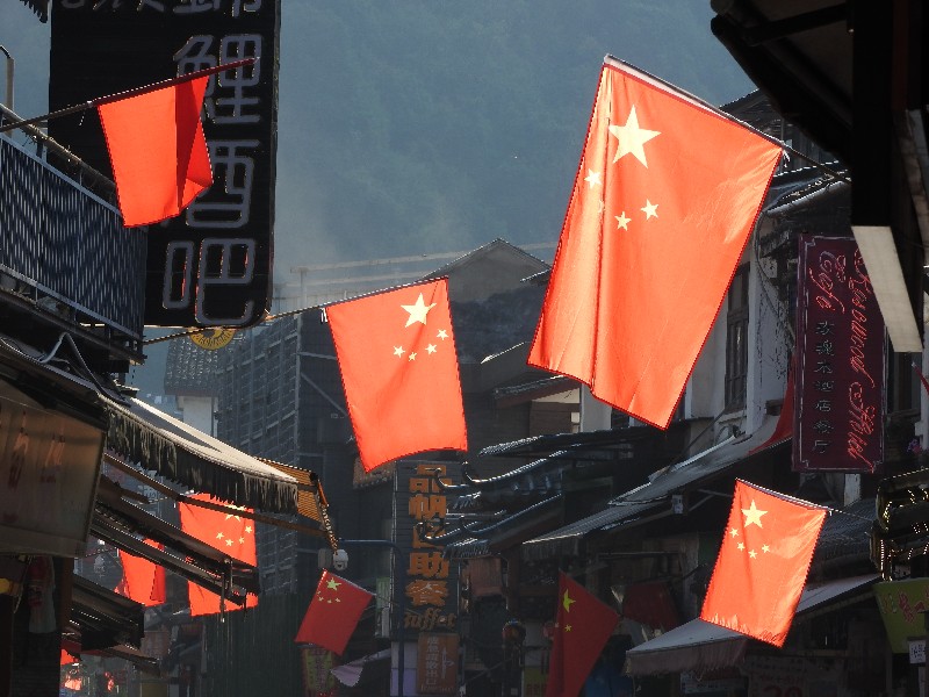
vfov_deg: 7.4
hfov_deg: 9.9
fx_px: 5367
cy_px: 348
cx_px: 464
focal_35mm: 200
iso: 100
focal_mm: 35.8
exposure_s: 1/400
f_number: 5.3
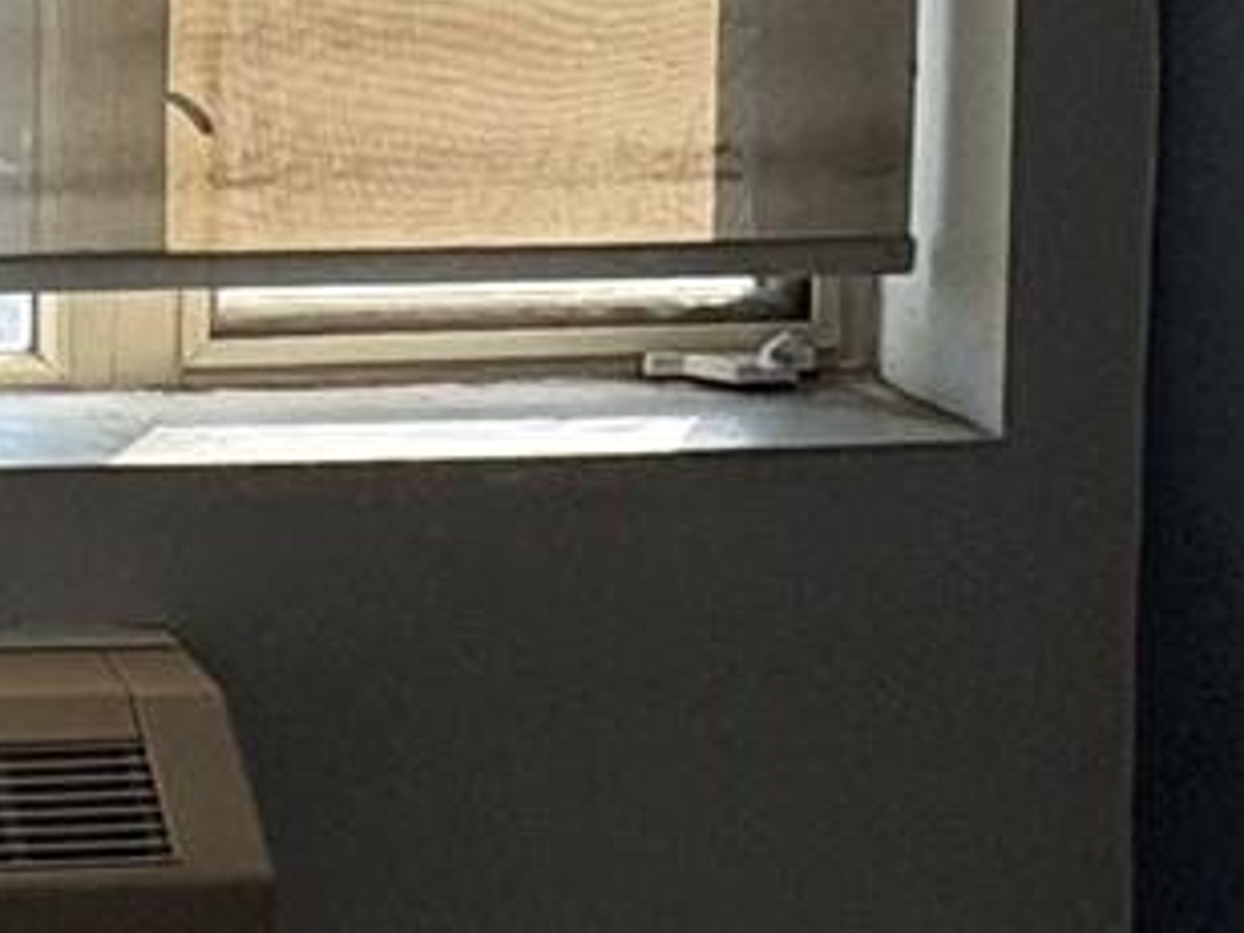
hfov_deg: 18.5
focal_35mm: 93
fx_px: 3342
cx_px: -646
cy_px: -295
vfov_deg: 15.1
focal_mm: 2.22
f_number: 2.2
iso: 40
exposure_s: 1/727
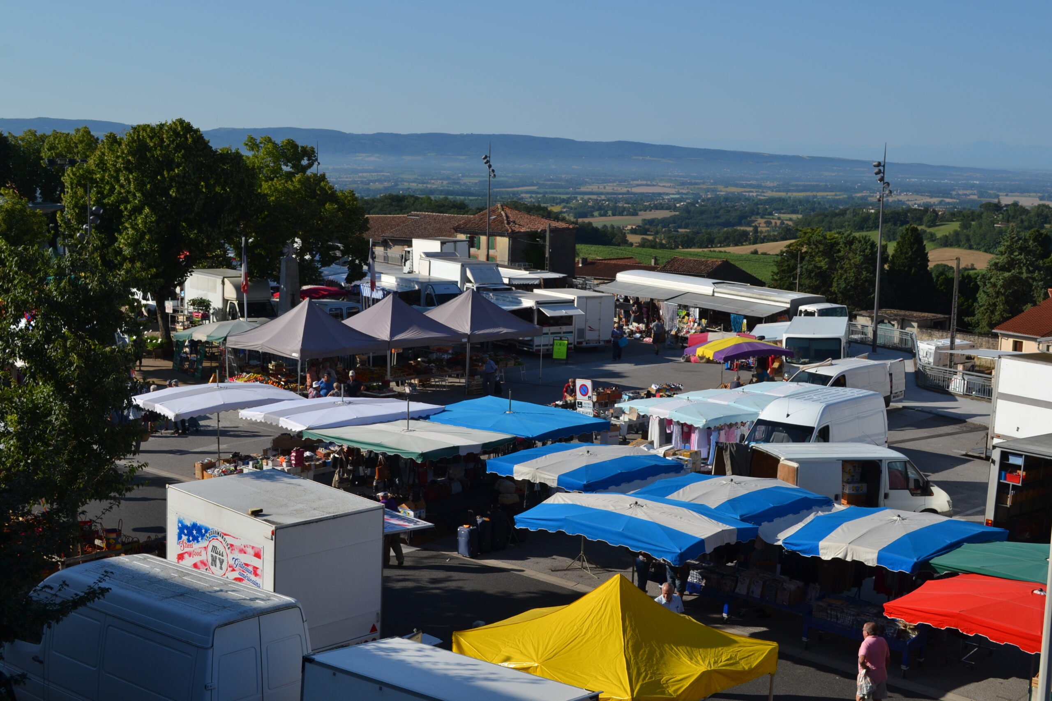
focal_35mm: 45
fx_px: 1315
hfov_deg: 43.6
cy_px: 350
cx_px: 526
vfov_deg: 29.9
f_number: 8
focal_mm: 30
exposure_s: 1/250
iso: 100
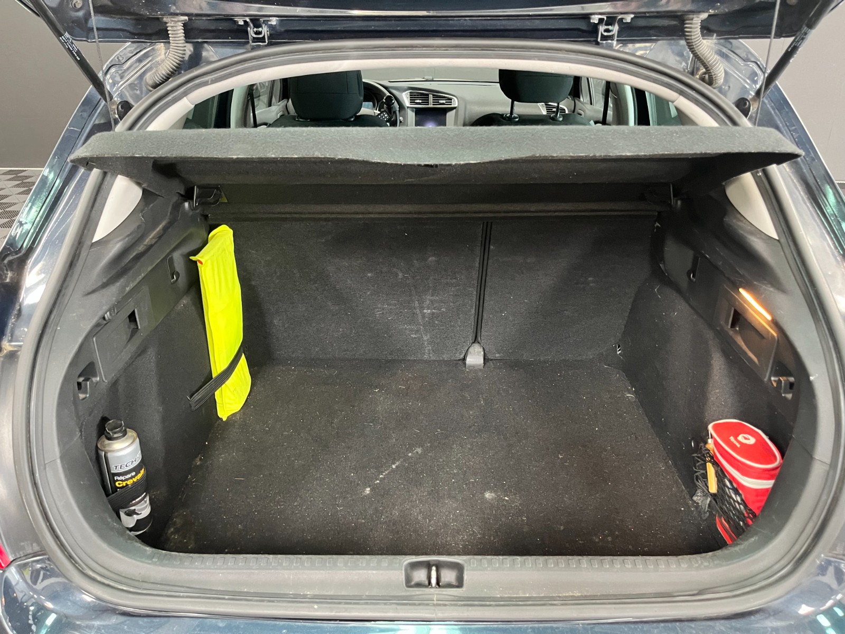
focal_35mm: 26
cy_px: 317
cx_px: 422
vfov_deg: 53.1
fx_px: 635
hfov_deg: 67.3
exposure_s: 1/33
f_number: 1.6
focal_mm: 5.1
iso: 640
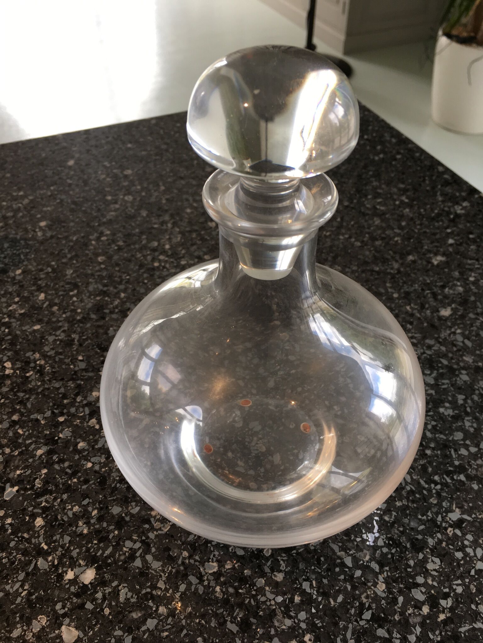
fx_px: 540
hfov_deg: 48.2
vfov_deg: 61.7
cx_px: 242
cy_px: 322
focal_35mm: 29
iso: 32
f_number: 2.2
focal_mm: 4.15
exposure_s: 1/50
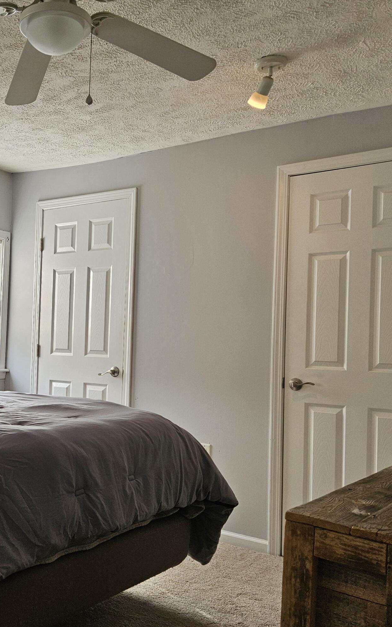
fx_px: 633
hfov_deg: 32.7
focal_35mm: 37
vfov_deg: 52.7
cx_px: 41
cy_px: 334
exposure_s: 1/207
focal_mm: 5.4
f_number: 1.8
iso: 100
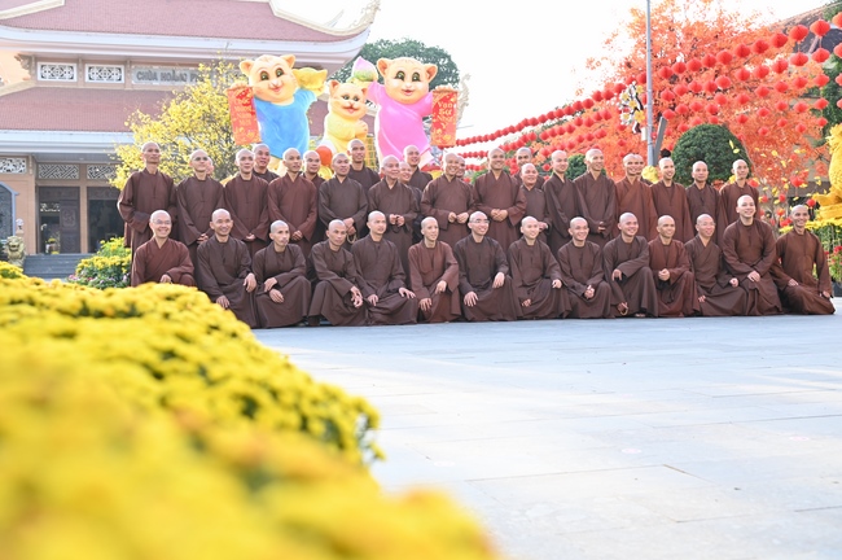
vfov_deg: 29.2
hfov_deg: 42.8
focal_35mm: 46
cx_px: 421
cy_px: 280
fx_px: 1075
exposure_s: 1/50
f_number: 5
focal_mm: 46
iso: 125
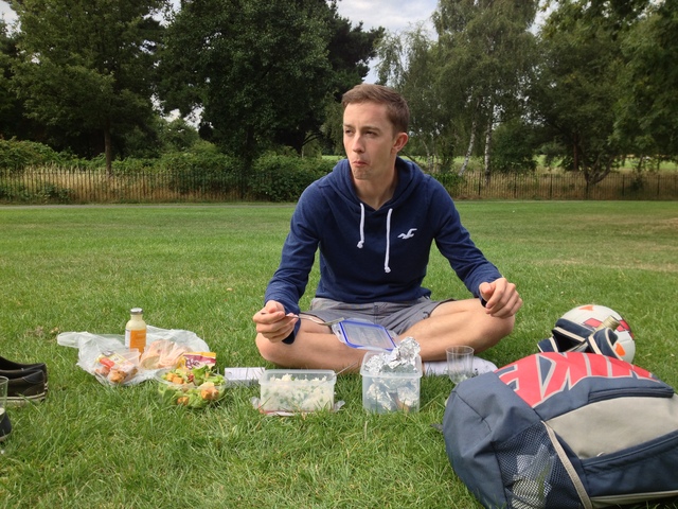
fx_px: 686
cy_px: 254
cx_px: 339
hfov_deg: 52.6
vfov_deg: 40.7
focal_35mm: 35
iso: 50
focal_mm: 4.28
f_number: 2.4
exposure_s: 1/226
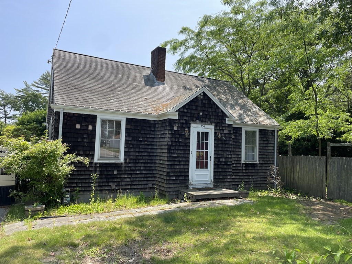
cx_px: 176
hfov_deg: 67.3
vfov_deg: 53.1
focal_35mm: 26
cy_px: 132
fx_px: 264
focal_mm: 4.2
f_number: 1.6
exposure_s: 1/1261
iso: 32
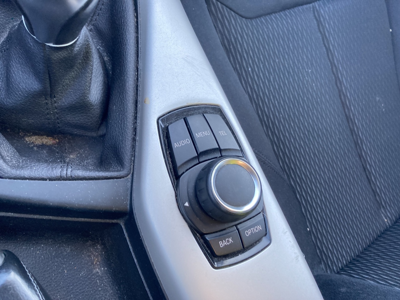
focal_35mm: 28
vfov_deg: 49.7
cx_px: 200
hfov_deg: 63.4
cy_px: 150
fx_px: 324
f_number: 1.8
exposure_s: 1/60
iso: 100
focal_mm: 3.99
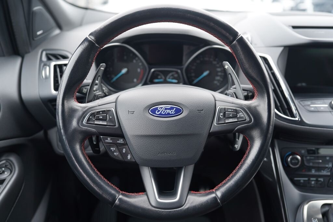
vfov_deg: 43.6
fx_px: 278
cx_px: 166
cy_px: 111
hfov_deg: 61.9
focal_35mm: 30
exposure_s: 1/40
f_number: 2.8
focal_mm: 30
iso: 100
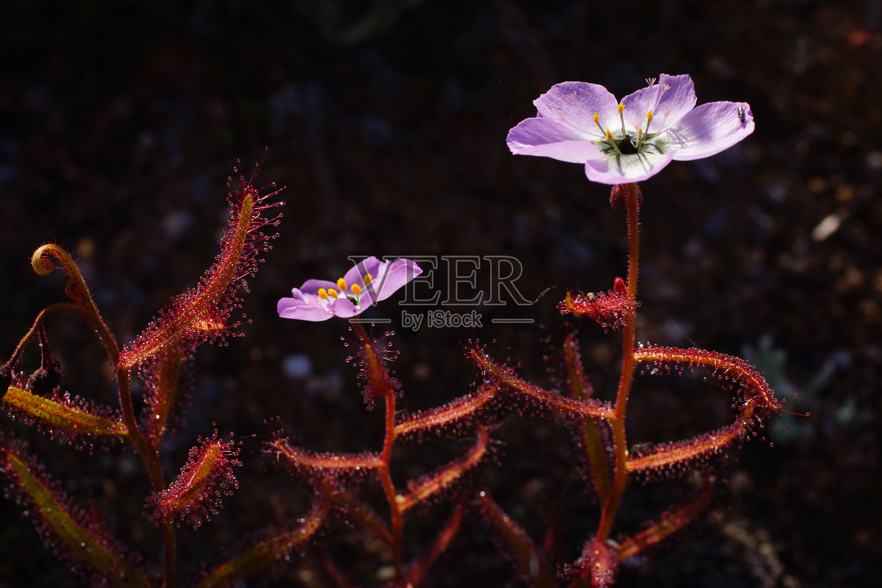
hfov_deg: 27.0
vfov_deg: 18.2
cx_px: 441
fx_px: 1838
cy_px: 294
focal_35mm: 75
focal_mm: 50
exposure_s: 1/250
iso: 100
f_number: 10
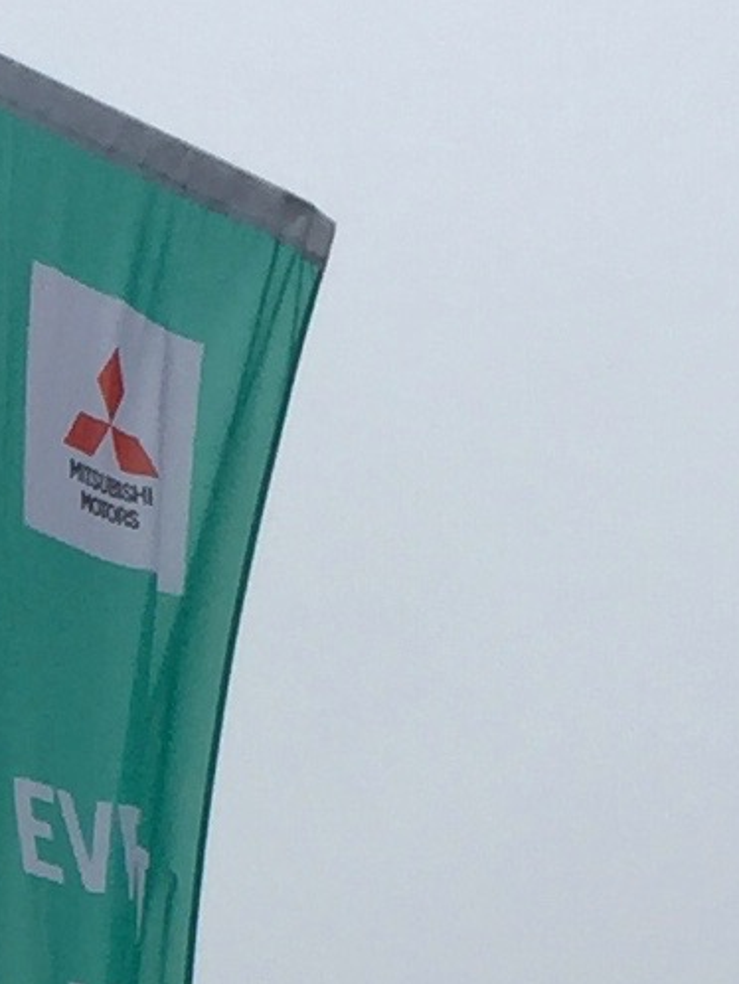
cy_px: 1794
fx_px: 5404
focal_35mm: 190
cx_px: -820
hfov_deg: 7.5
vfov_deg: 9.8
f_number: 2.2
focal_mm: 4.15
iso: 32
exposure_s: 1/608
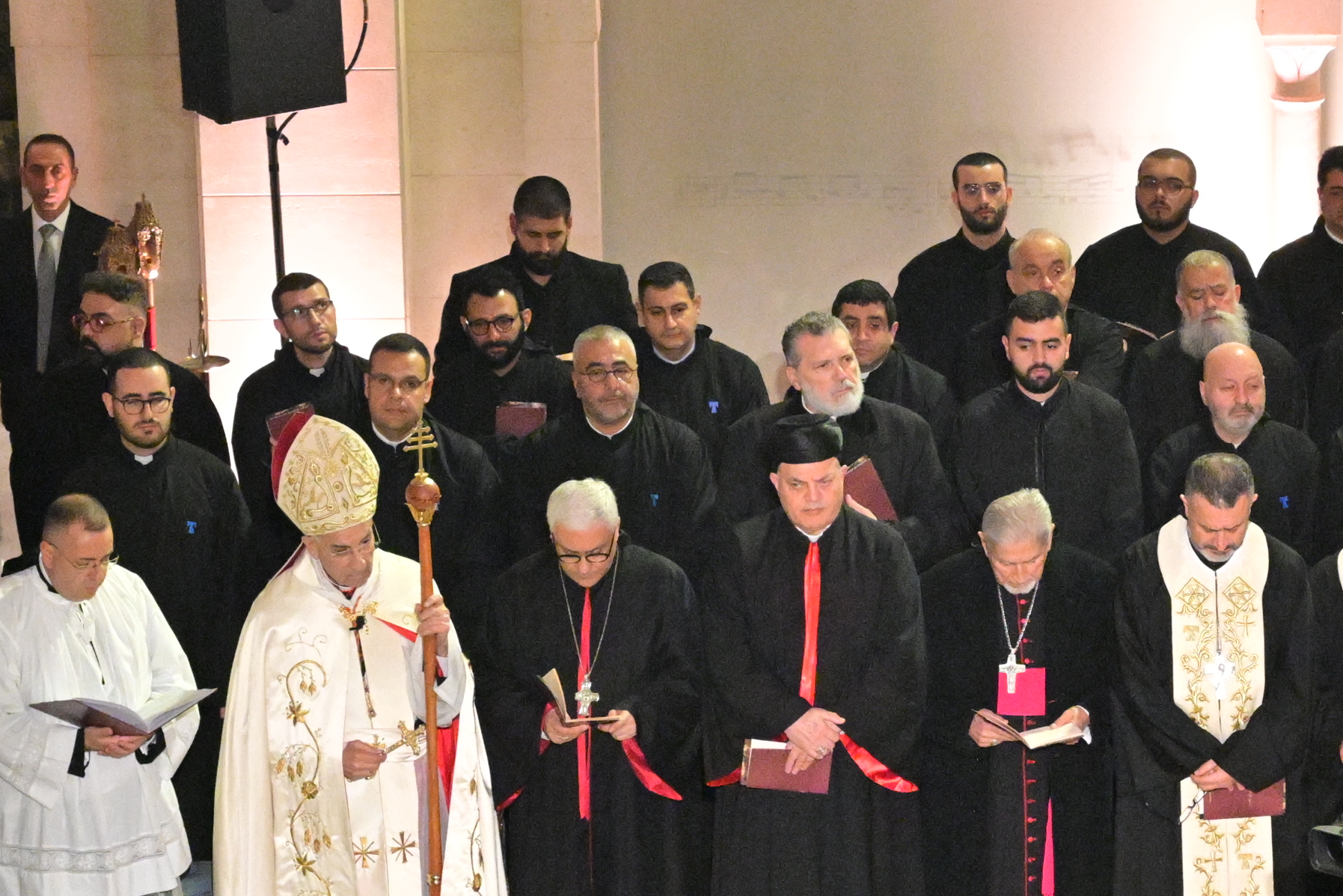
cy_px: 516
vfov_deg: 8.9
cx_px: 1261
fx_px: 5782
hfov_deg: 13.1
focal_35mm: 155
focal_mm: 46
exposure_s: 1/250
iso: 10000
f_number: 5
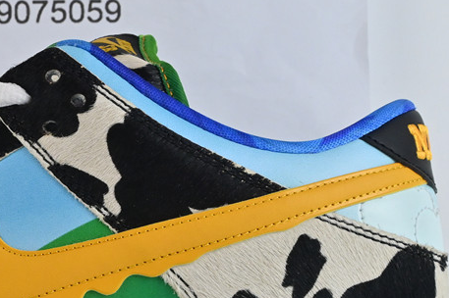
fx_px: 1670
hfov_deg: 15.0
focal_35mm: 134
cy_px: 184
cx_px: -14
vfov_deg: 10.2
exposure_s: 1/100
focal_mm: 34
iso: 1000
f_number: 10
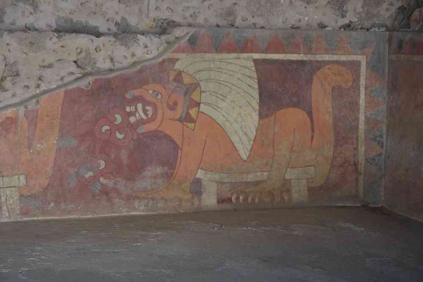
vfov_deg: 14.0
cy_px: 141
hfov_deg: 20.9
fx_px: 1146
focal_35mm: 98
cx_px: 212
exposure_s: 1/100
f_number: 7.1
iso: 3200
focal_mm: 65
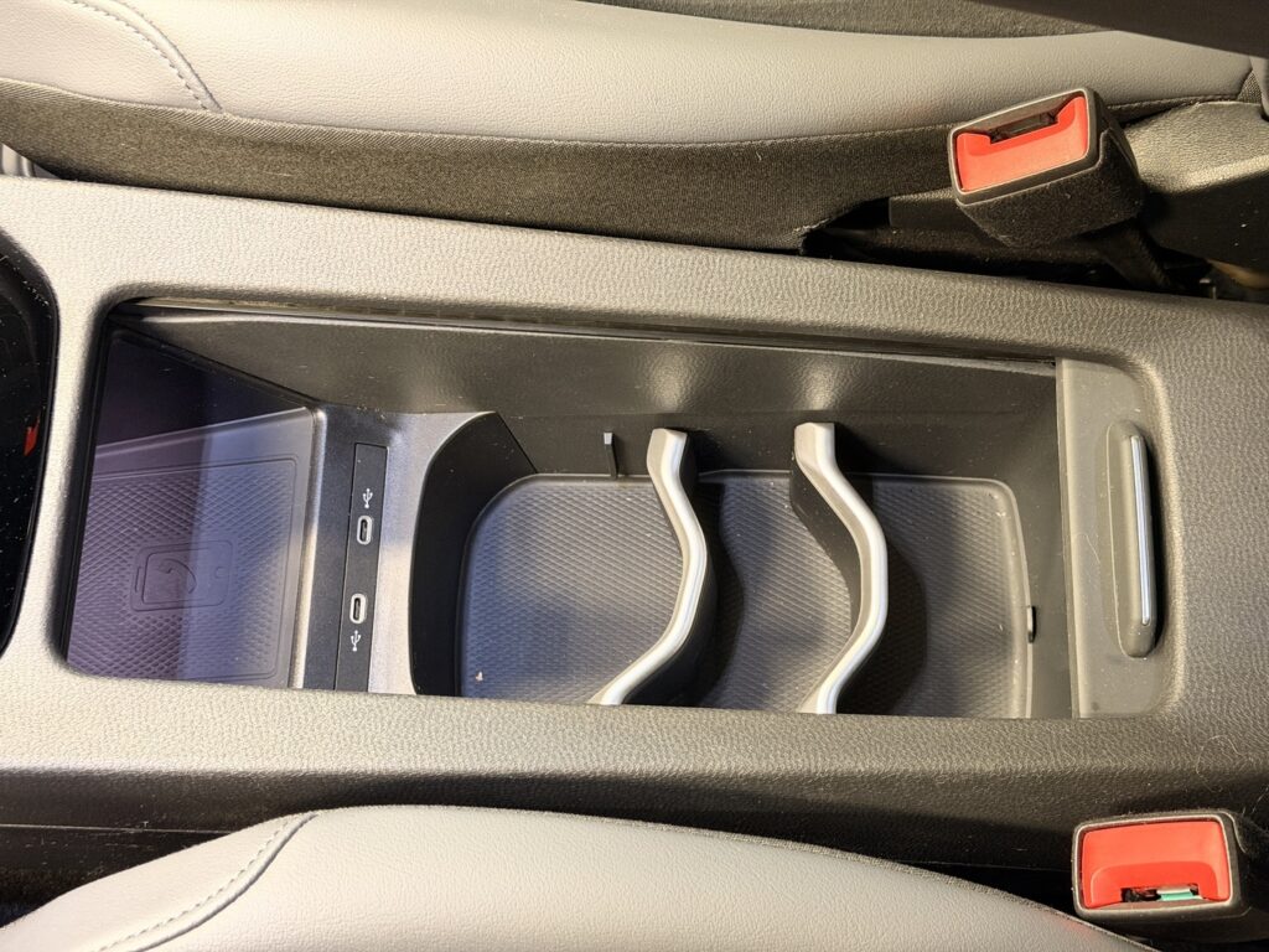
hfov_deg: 39.7
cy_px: 476
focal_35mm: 48
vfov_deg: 30.3
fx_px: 1760
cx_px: 634
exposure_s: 1/29
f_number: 1.78
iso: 500
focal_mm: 6.76
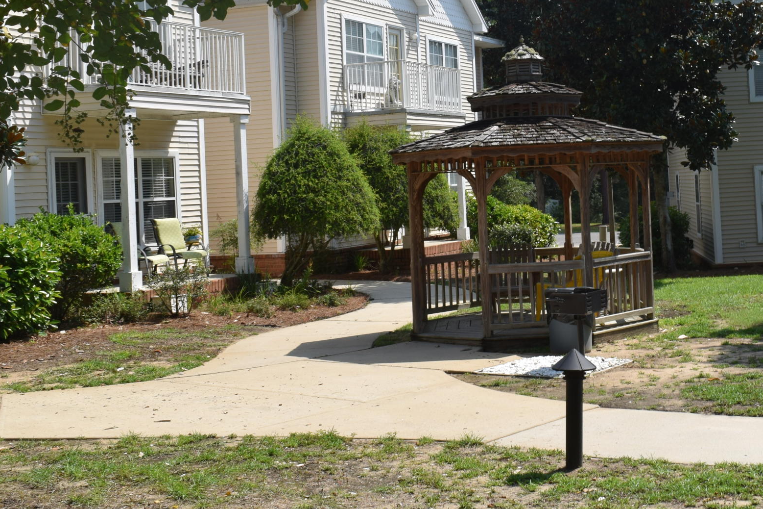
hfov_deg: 37.1
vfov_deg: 25.8
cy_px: 149
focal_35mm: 52
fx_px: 1102
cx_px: 591
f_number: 10
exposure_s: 1/200
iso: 100
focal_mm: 18
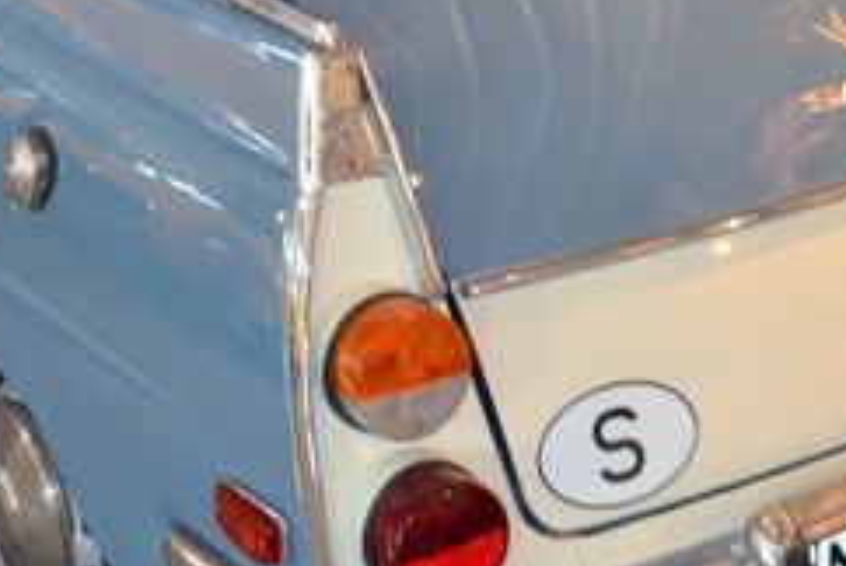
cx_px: 507
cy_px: -28
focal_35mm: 87
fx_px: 2047
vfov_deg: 15.4
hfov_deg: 23.3
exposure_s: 1/60
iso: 2000
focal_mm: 22
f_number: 4
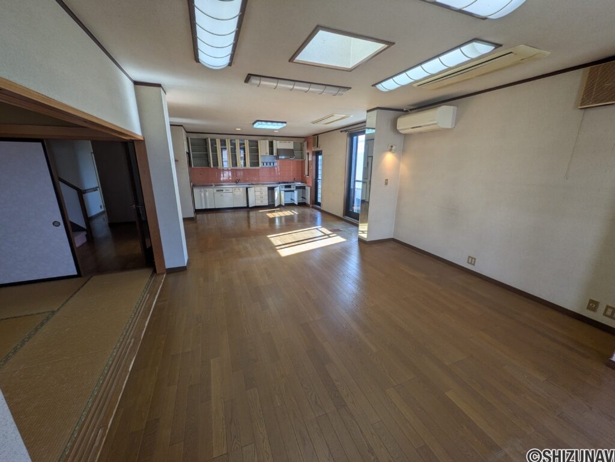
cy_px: 231
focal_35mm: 14
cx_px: 308
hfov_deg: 102.0
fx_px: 249
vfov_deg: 85.7
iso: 46
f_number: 2.2
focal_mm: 1.83
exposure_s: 1/153
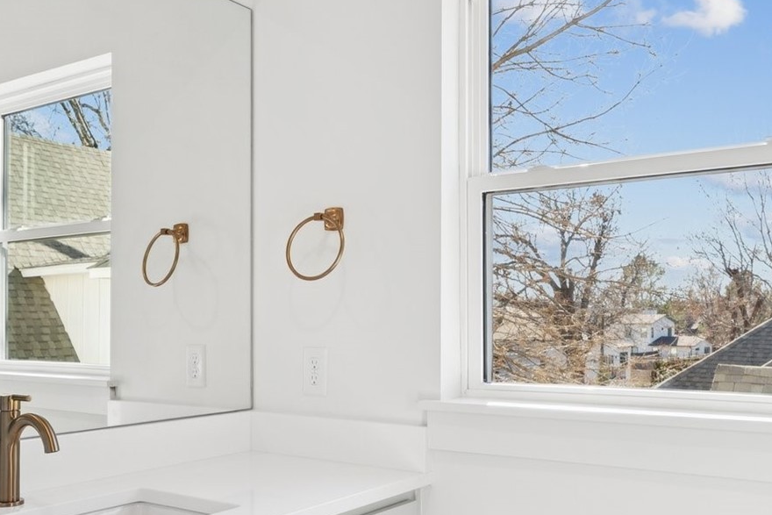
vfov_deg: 35.8
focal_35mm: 37
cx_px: 405
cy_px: 307
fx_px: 794
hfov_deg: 51.9
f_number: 6.3
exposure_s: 1/80
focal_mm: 16
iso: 200
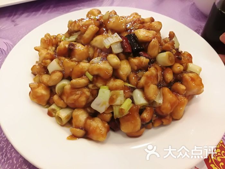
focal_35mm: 27
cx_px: 112
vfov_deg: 51.4
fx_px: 175
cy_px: 84
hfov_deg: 65.3
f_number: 2.2
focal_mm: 3.95
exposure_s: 1/25
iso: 320
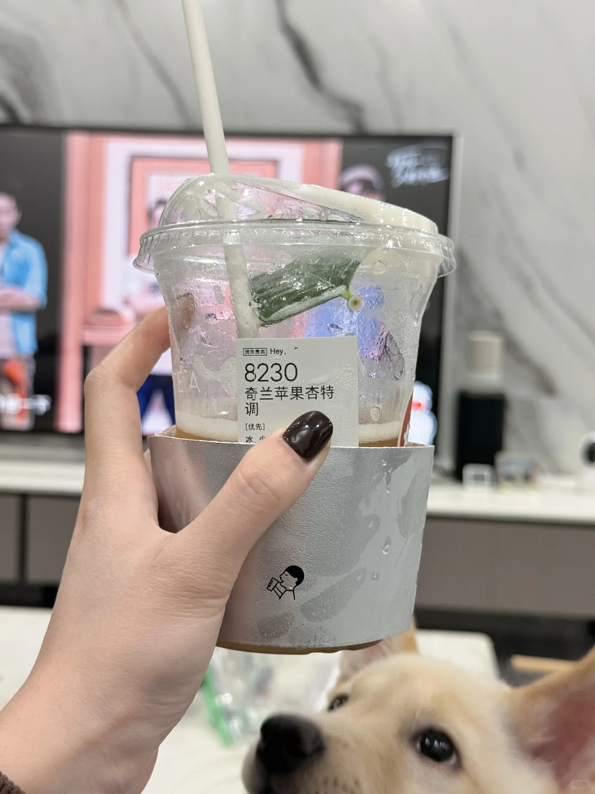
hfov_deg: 30.3
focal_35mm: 48
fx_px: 1100
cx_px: 298
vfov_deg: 39.7
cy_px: 397
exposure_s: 1/50
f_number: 1.78
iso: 125
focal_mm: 6.76
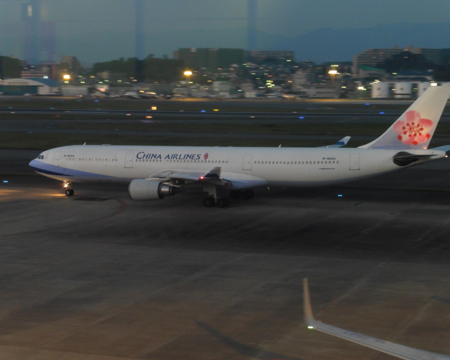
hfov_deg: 21.5
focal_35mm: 89
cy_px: 180
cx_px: 239
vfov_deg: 17.3
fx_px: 1185
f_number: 5.2
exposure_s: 1/8
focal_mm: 15.1
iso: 400
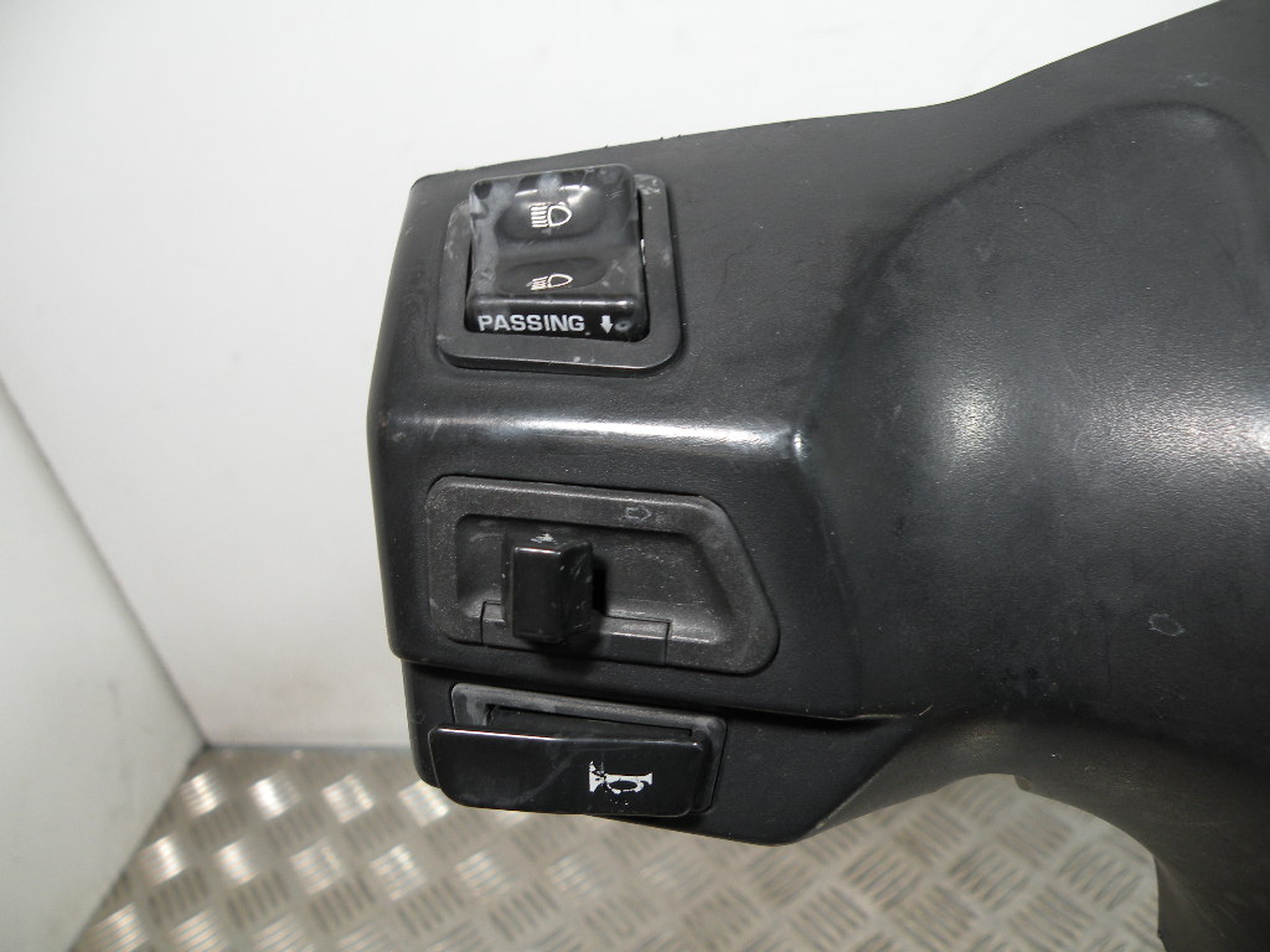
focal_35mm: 27
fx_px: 991
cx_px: 635
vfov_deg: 51.4
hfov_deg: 65.3
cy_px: 476
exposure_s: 1/72.8
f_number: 2.8
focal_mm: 4.7
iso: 64
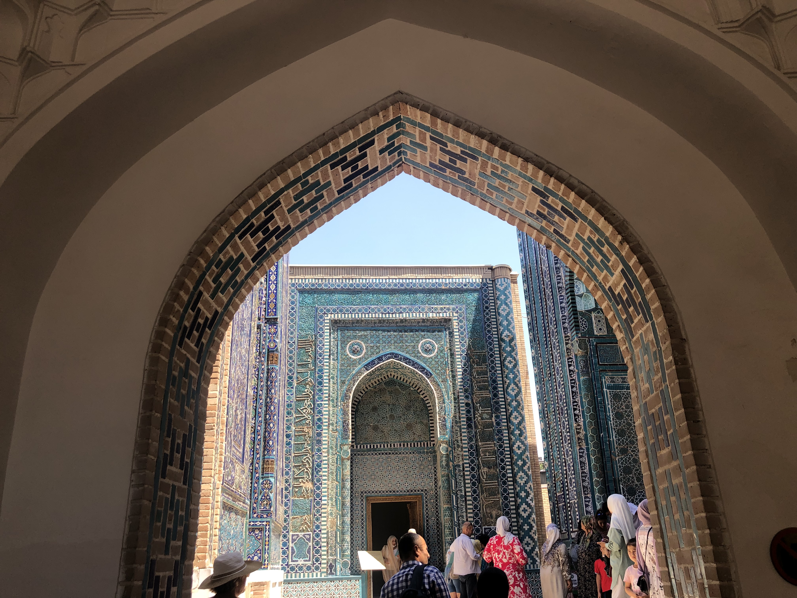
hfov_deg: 63.4
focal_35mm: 28
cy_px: 299
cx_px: 398
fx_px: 645
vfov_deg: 49.7
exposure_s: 1/480
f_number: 1.8
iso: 20
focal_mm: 4
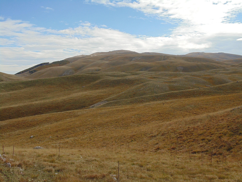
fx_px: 287
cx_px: 121
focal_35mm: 41
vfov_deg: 35.1
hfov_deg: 45.8
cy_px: 91
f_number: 11.3
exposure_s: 1/100
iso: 80
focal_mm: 7.4
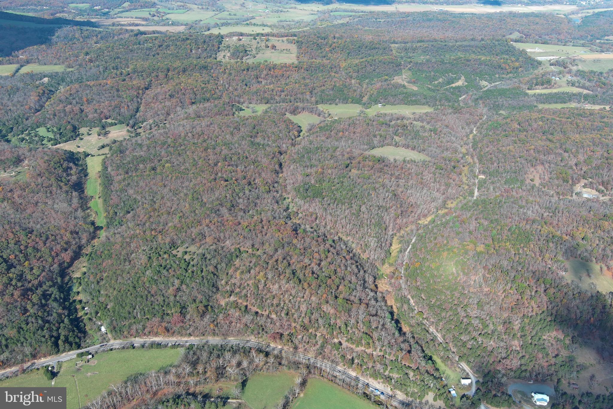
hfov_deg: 63.7
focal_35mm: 29
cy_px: 204
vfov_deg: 45.0
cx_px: 306
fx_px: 494
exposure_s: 1/659
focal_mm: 10.57
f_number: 2.8
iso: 100
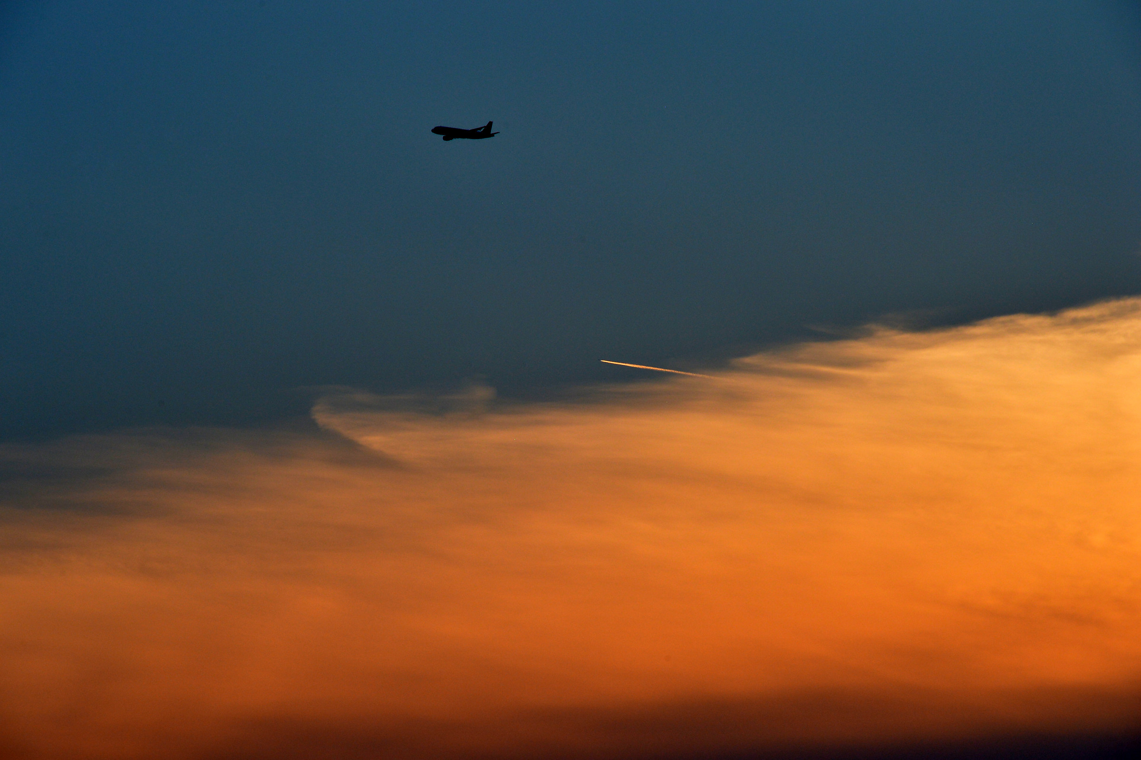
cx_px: 570
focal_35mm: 200
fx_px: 6335
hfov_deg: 10.3
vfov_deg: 6.9
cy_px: 380
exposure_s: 1/640
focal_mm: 200
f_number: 13
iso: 1250
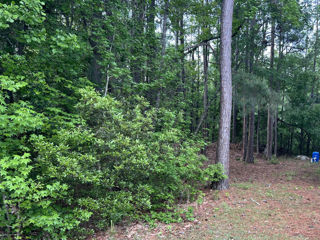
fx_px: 351
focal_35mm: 38
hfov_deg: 48.1
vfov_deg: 37.5
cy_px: 148
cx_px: 216
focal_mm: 5.7
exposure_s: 1/121
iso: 80
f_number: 1.5
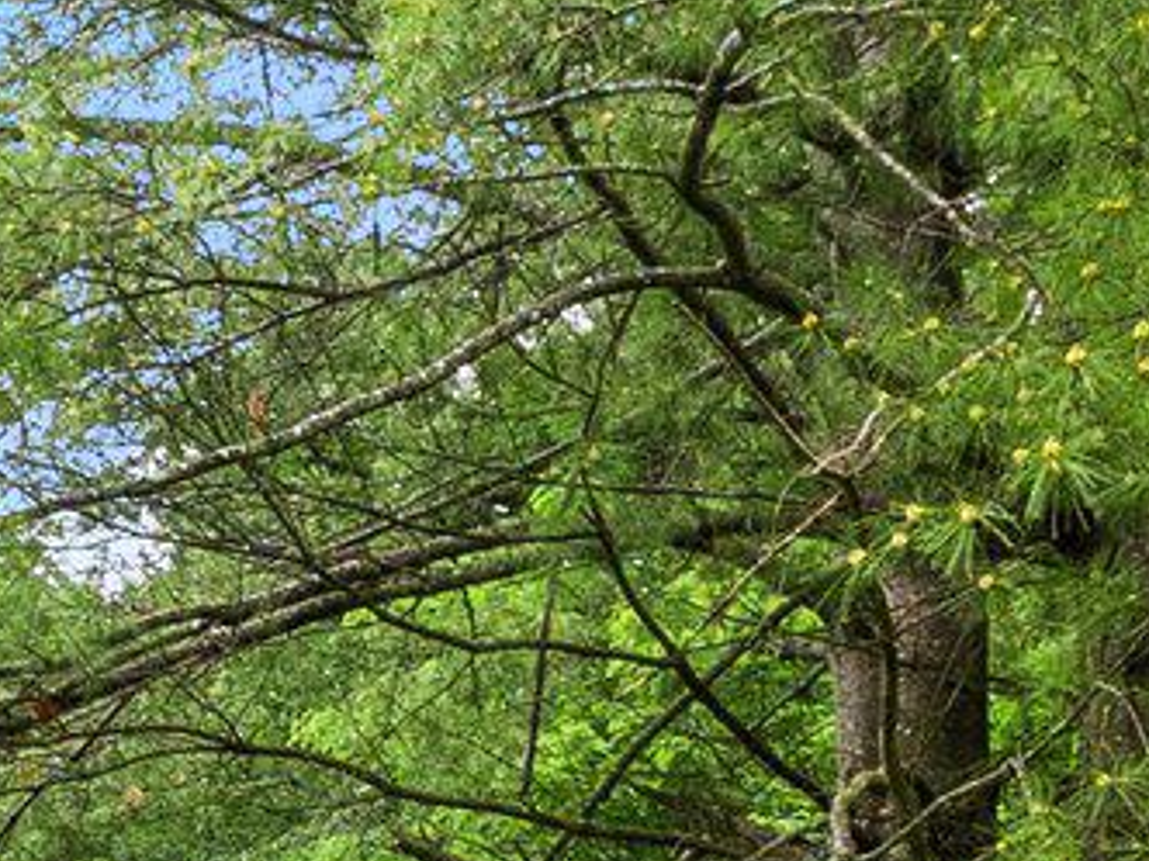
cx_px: -315
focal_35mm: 89
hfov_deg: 20.3
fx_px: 2954
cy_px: 1776
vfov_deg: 13.8
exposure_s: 1/80
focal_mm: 10
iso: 640
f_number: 8
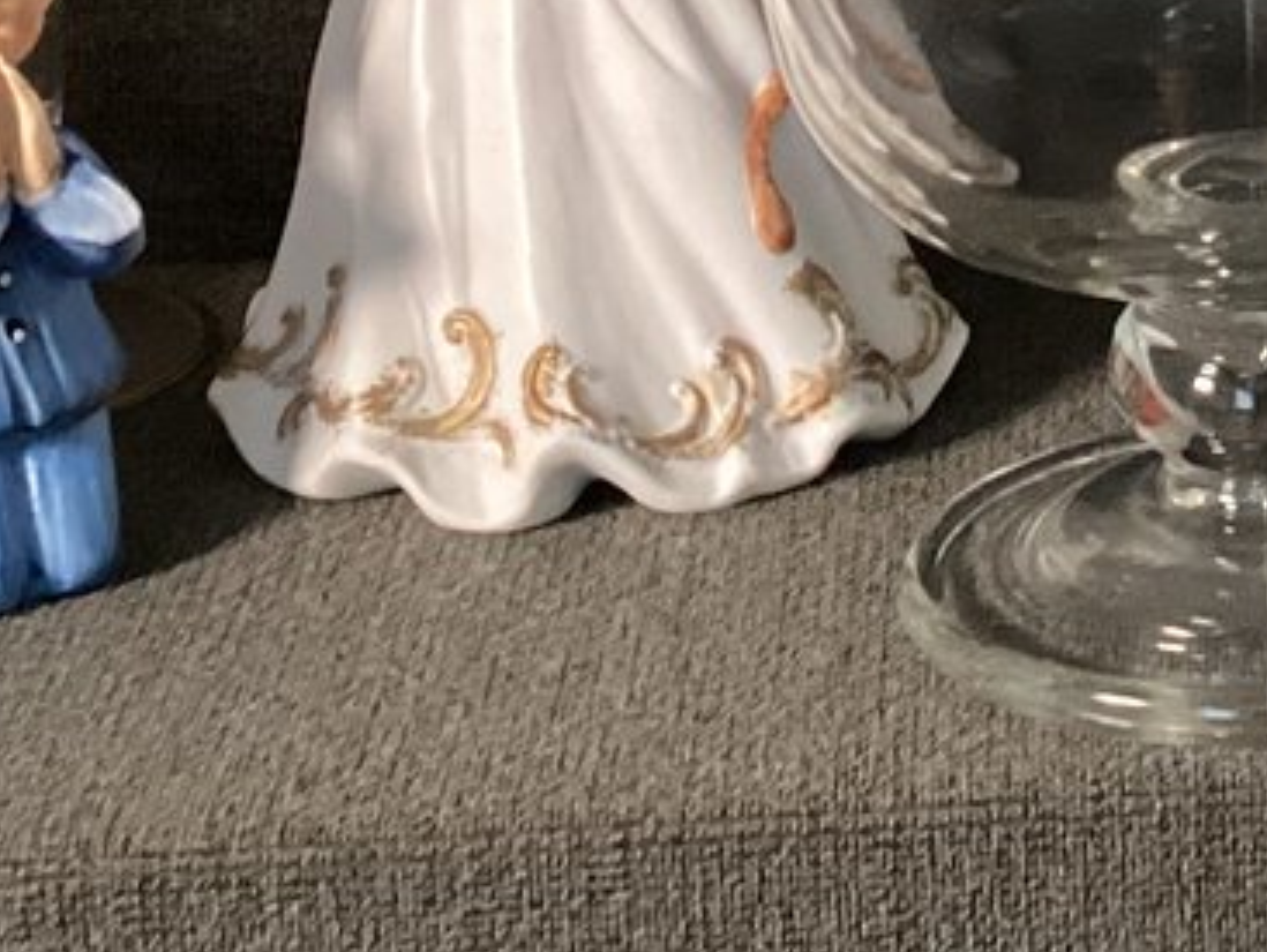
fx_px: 4688
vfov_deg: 11.2
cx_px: 1272
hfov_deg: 15.1
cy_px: -459
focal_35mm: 128
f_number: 2.4
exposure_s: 1/60
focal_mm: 3.3
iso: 250
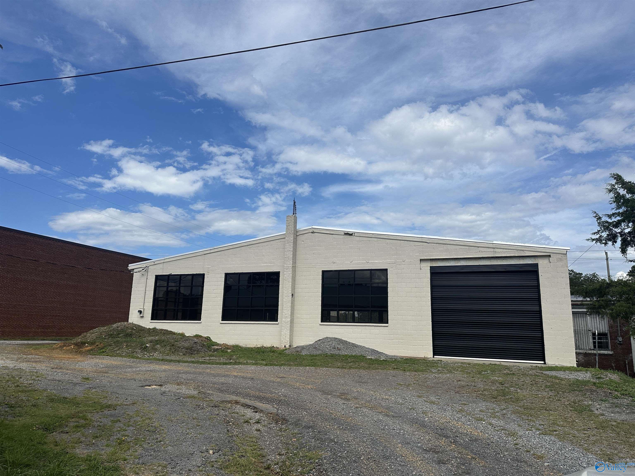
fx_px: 440
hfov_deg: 71.6
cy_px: 238
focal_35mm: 24
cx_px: 318
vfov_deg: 56.8
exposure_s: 1/6623
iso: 80
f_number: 1.78
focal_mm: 6.86
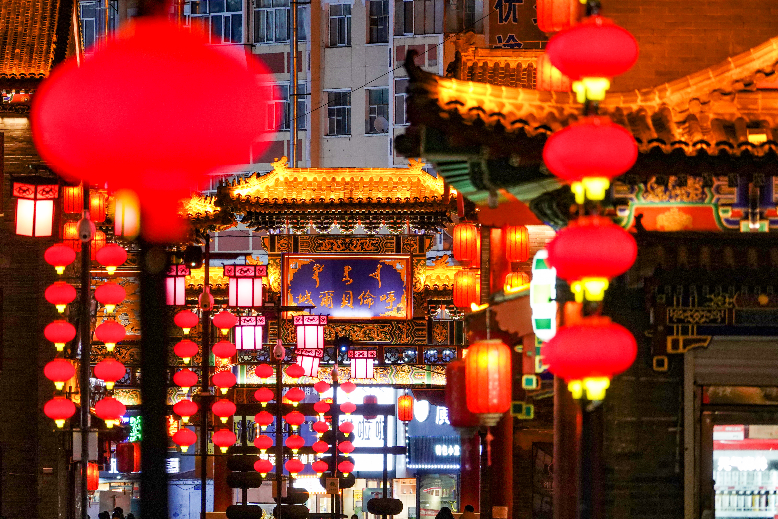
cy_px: 260
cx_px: 389
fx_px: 12966
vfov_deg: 2.3
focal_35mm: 600
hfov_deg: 3.4
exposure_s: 1/40
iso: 640
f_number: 4
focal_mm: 220
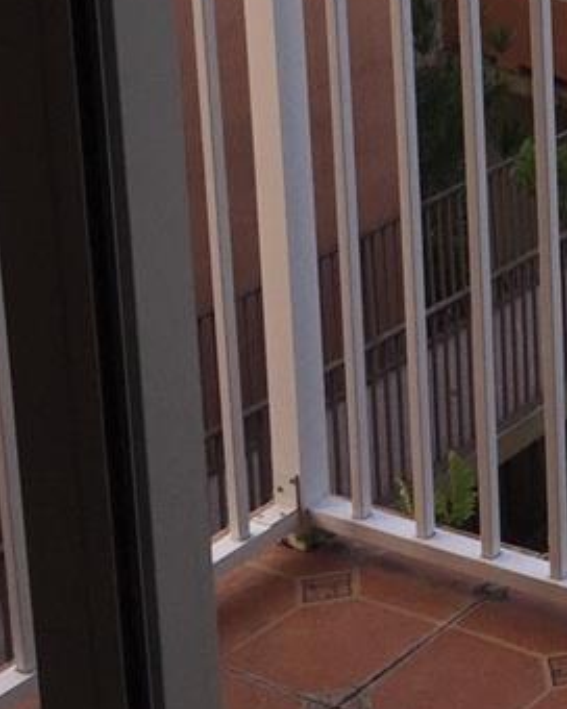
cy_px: -181
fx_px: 2098
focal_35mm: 100
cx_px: 888
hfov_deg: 14.2
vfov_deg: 18.1
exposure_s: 1/344
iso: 32
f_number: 2.2
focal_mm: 4.15
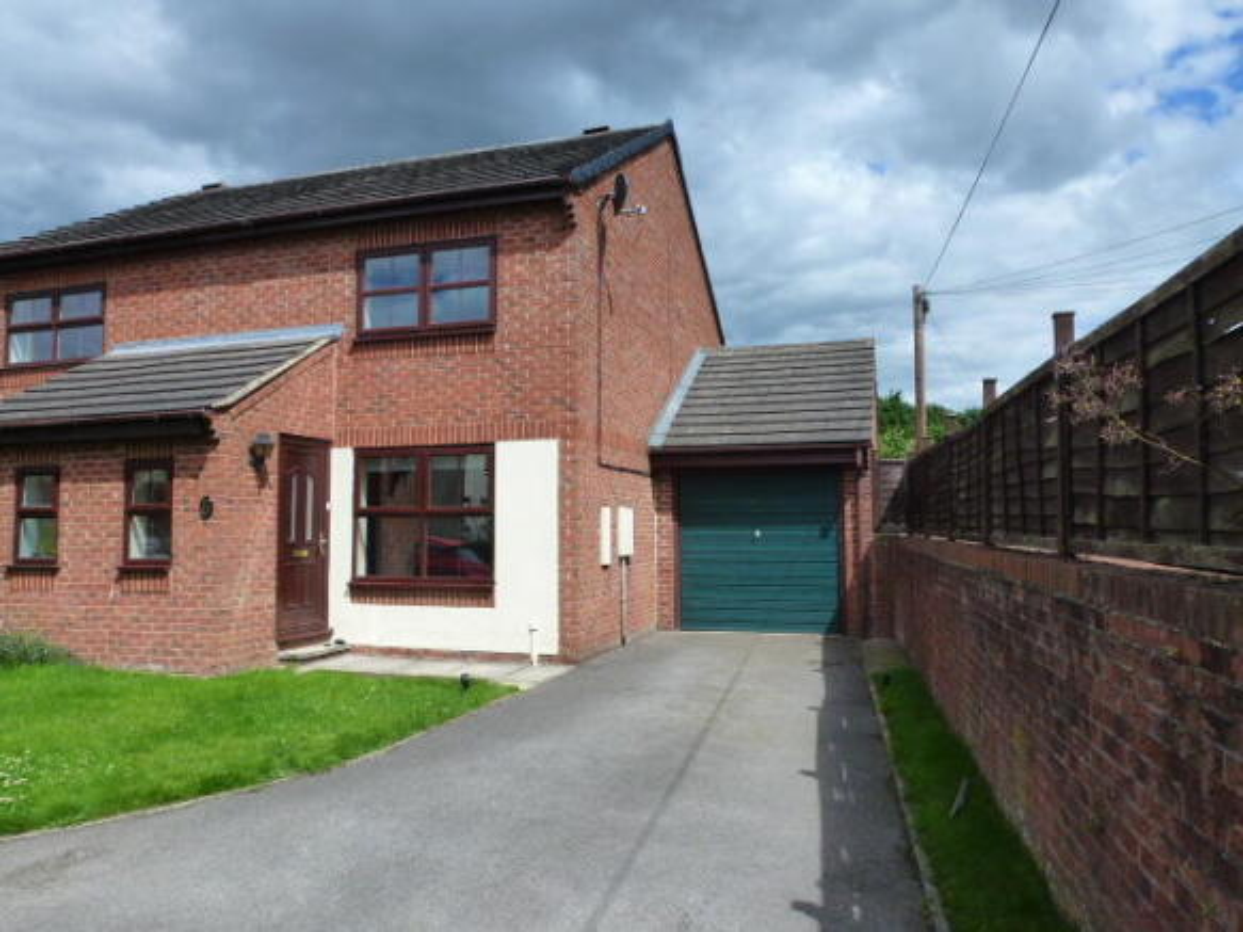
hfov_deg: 71.6
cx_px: 622
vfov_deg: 56.8
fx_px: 862
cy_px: 466
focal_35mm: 24
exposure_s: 1/1000
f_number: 4
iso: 160
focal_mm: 4.3
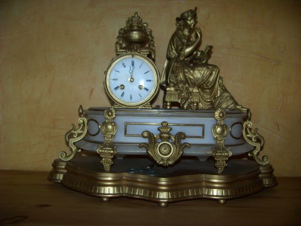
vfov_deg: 39.7
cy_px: 113
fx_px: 313
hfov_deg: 51.4
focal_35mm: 36
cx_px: 150
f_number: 2.8
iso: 68
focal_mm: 5.85
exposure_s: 1/30
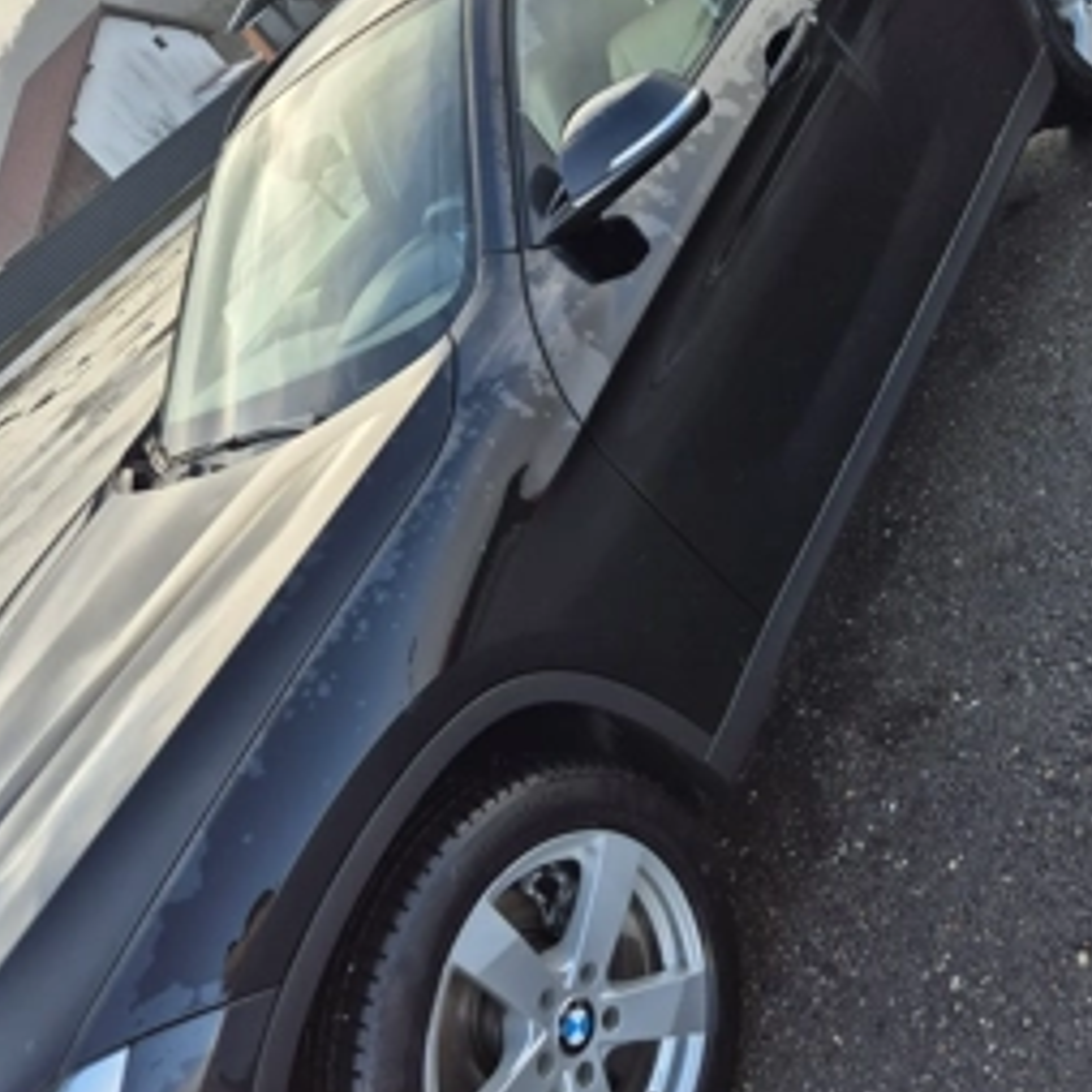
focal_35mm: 32
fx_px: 1142
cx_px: 619
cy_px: 288
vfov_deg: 49.3
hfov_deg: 51.0
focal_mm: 5.4
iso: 25
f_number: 1.8
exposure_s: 1/656
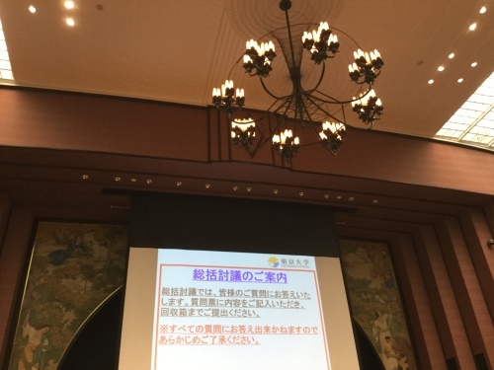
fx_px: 442
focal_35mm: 31
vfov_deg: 45.4
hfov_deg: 58.4
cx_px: 247
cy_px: 185
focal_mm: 3.3
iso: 100
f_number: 2.4
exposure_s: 1/30
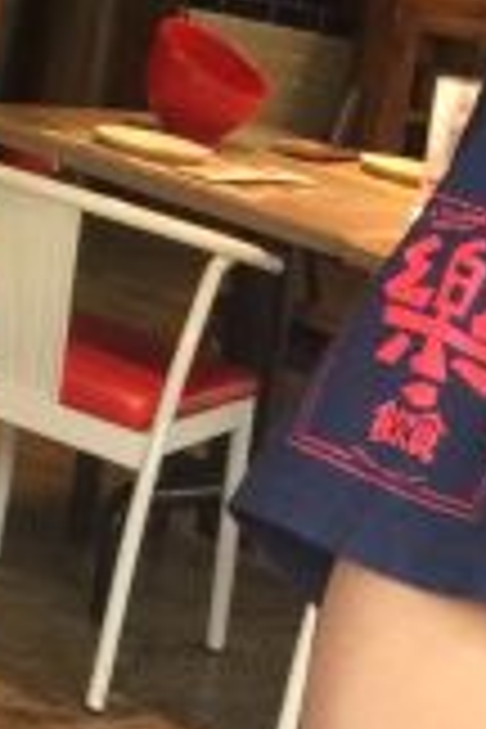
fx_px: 2632
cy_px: -486
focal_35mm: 130
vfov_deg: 14.3
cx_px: -614
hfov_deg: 9.5
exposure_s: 1/33
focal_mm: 4.15
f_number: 2.2
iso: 64
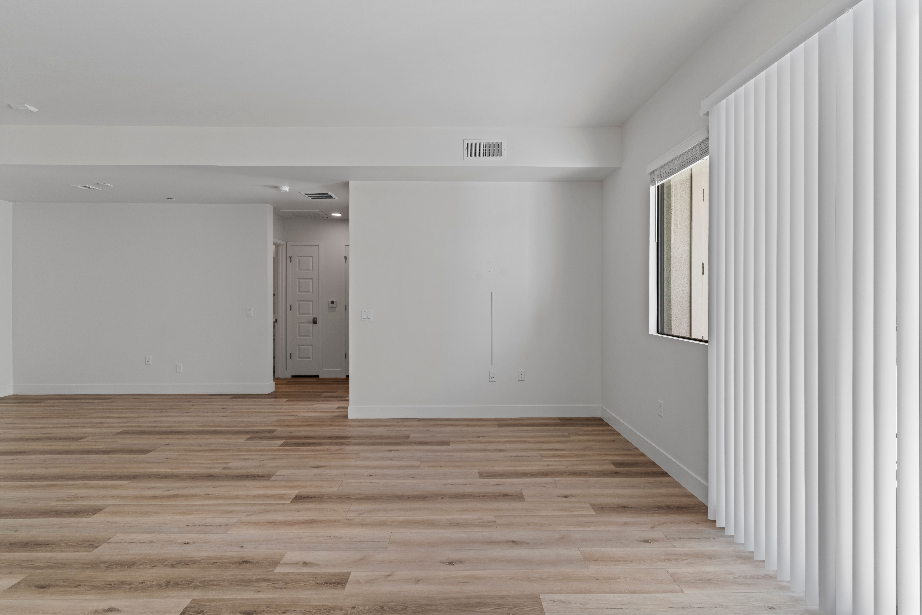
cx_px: 461
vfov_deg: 70.4
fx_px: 435
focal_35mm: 17
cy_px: 308
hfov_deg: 93.3
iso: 200
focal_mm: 17
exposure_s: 1/10
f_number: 8
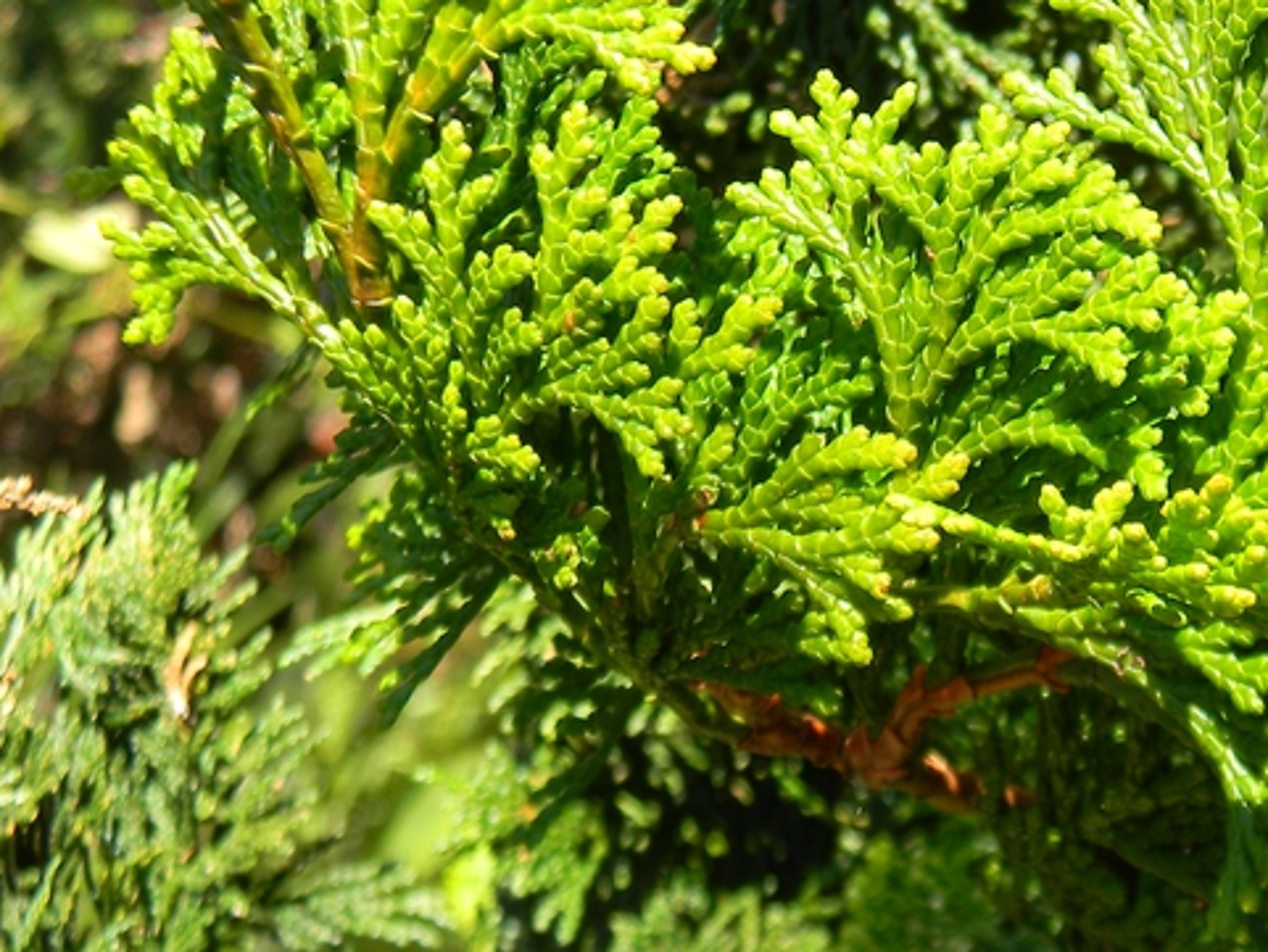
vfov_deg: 14.7
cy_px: 245
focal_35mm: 100
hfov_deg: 19.0
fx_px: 3664
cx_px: 1326
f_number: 3.9
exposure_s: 1/138
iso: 80
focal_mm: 8.6
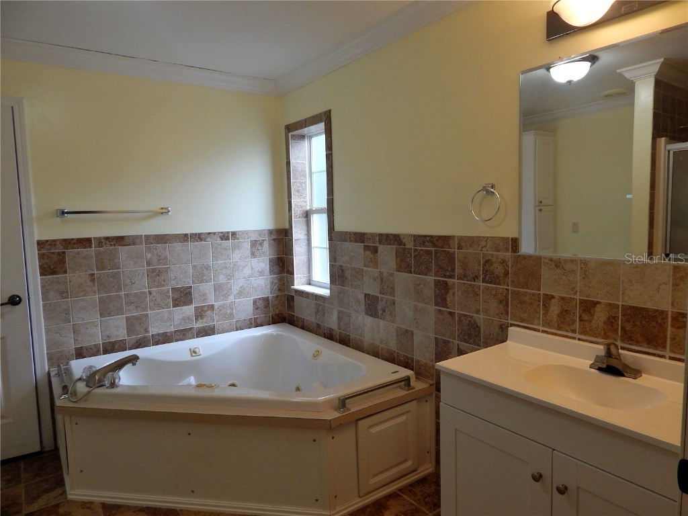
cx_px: 344
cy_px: 258
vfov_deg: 58.9
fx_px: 457
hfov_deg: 73.9
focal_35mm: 23
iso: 125
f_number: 3
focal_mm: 4
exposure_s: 1/50
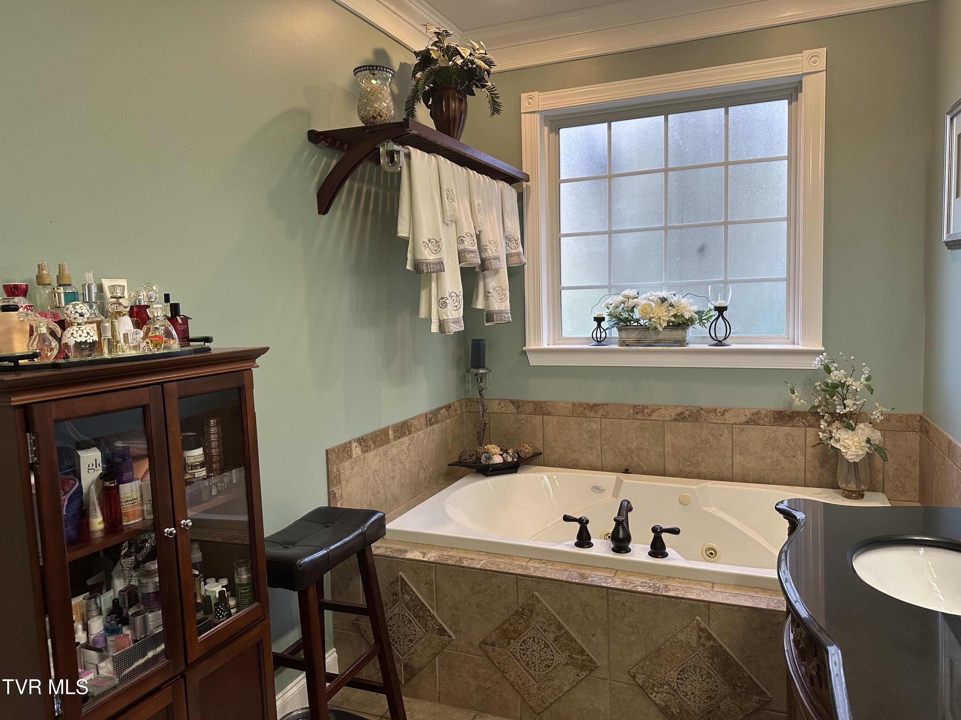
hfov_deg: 71.6
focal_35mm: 24
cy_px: 360
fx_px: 666
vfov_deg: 56.8
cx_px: 480
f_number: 1.78
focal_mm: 6.86
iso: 160
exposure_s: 1/120
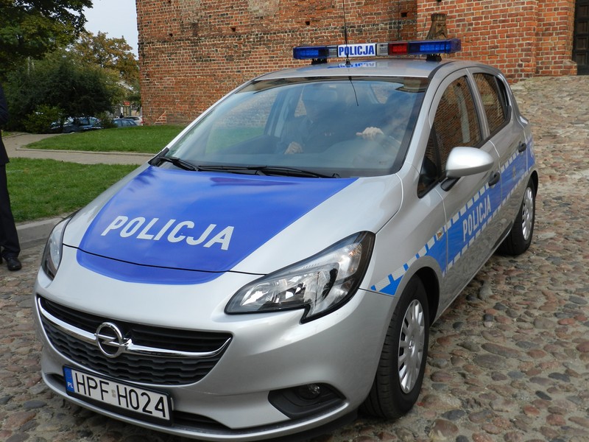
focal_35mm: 38
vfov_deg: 37.7
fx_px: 647
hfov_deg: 49.0
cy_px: 221
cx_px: 294
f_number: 4
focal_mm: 6.7
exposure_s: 1/640
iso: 160
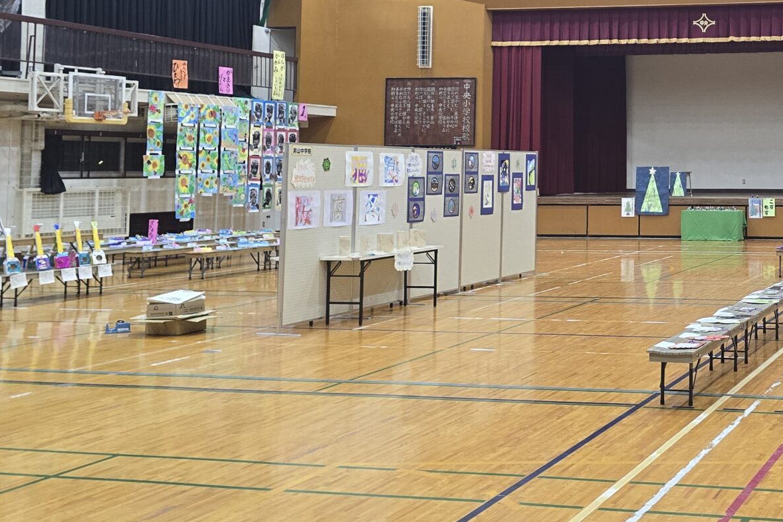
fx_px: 1131
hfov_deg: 35.2
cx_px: 753
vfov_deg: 25.4
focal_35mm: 52
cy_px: 78
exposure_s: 1/100
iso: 200
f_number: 1.7
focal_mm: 6.3
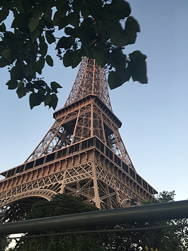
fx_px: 210
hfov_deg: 48.2
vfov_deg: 61.7
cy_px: 126
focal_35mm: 29
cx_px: 94
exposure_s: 1/50
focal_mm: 4.15
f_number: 2.2
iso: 32
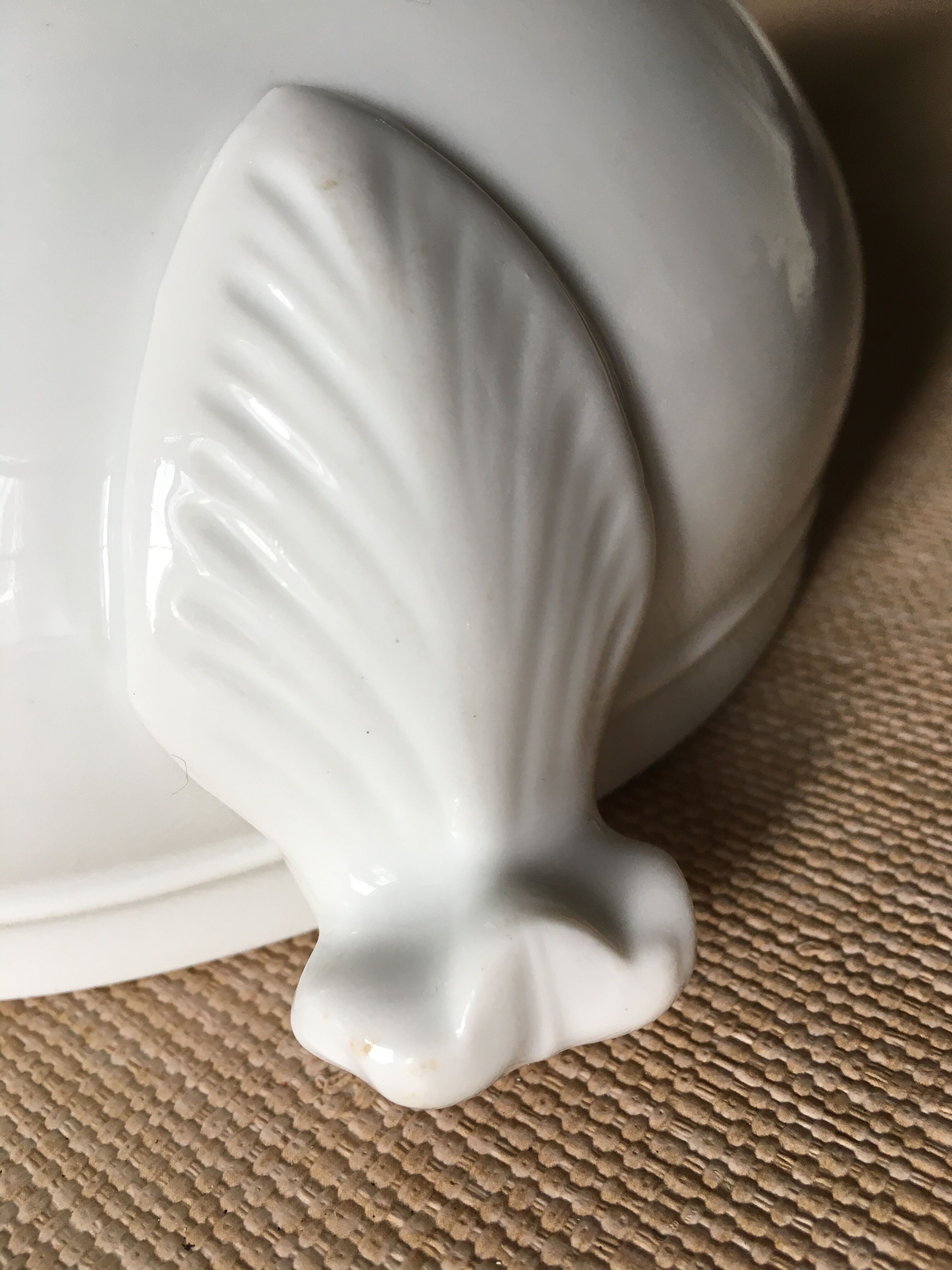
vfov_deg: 61.7
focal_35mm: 29
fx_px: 1063
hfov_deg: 48.2
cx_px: 476
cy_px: 635
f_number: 2.2
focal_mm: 4.15
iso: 32
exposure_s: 1/33
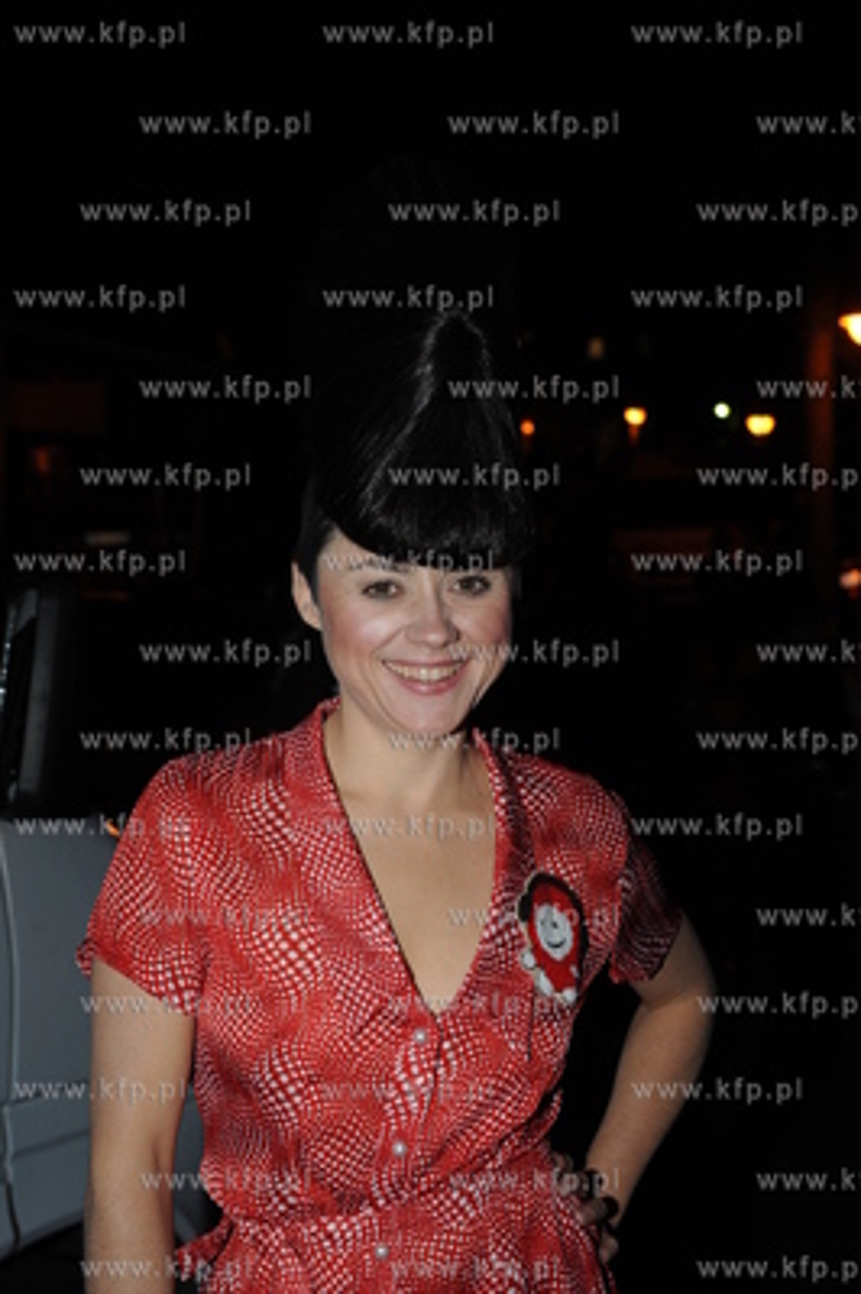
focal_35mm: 50
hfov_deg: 26.9
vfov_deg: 39.6
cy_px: 647
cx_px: 430
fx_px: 1797
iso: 800
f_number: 5.6
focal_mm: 50
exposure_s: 1/60
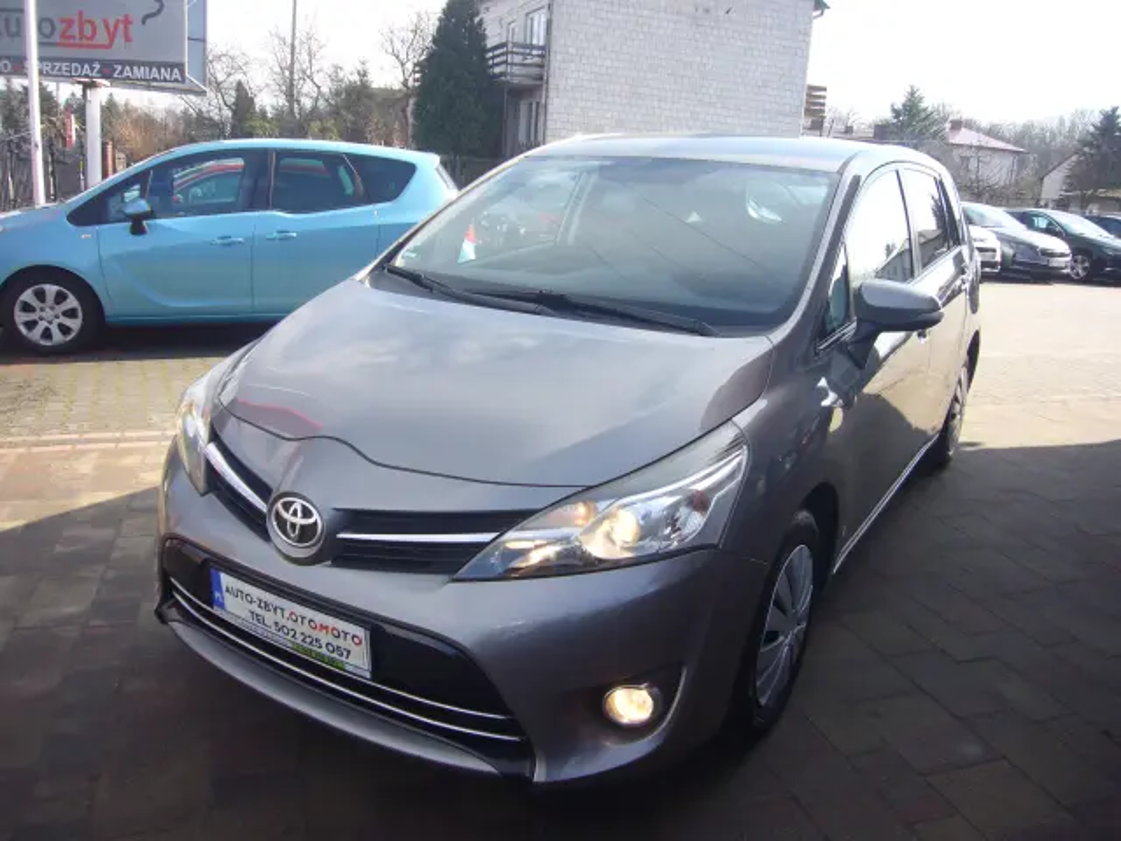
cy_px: 420
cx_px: 560
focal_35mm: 28
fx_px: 907
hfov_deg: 63.4
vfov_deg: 49.7
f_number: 2.8
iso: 80
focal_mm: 4.6
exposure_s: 1/320
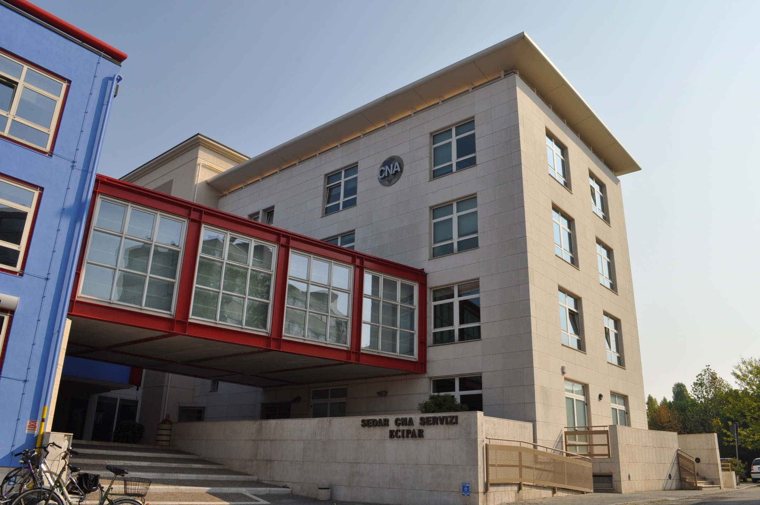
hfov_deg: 67.4
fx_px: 569
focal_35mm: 27
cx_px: 380
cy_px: 252
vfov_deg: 47.8
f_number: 14
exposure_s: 1/200
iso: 200
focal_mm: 18
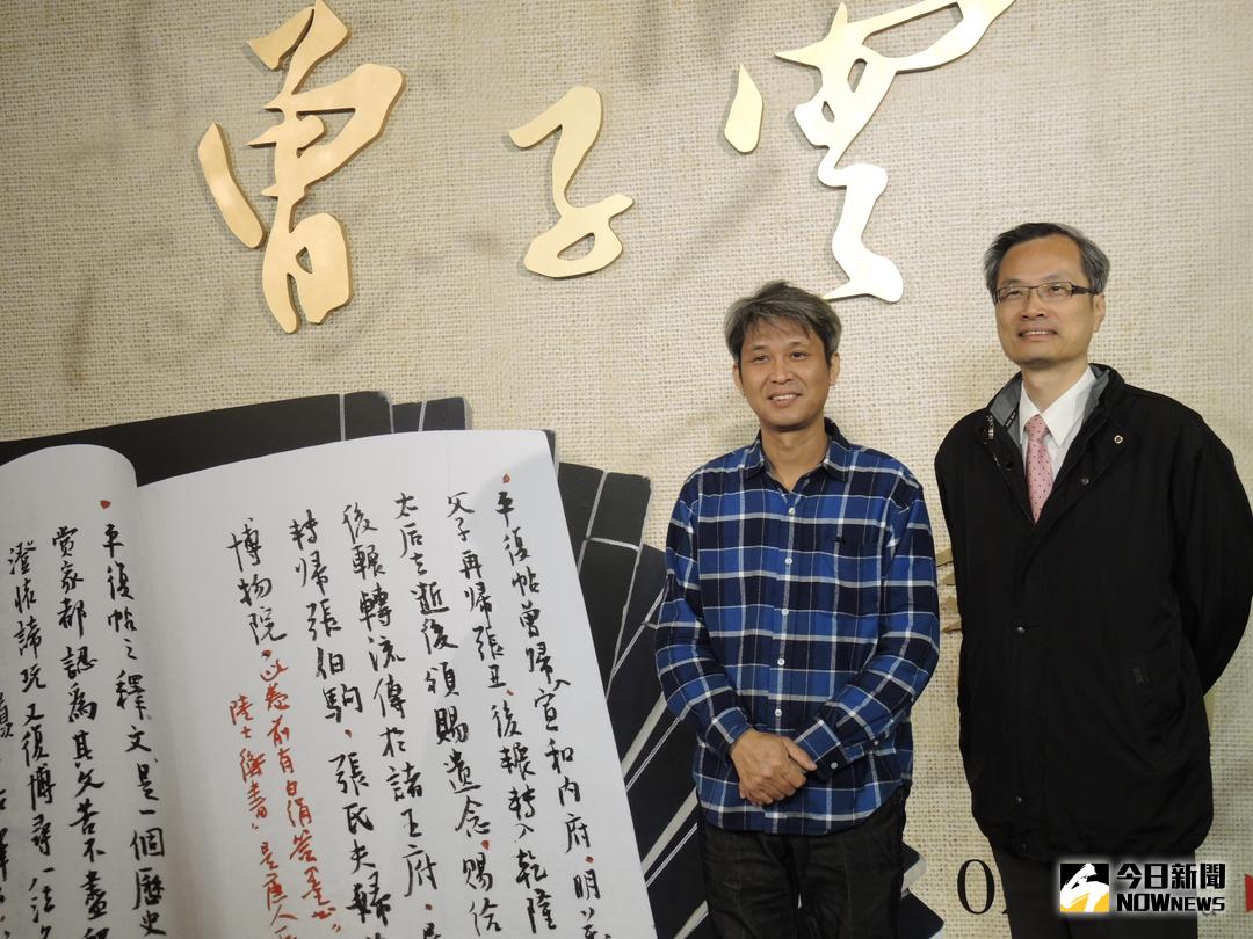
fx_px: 1810
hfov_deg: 38.2
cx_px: 626
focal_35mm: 50
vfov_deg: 29.1
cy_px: 470
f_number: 2.8
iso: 280
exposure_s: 1/50
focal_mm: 11
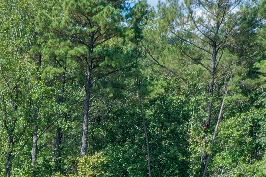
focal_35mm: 125
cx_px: -238
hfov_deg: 14.2
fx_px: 923
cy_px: 395
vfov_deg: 9.9
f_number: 5.6
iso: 100
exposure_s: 1/320
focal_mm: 10.26
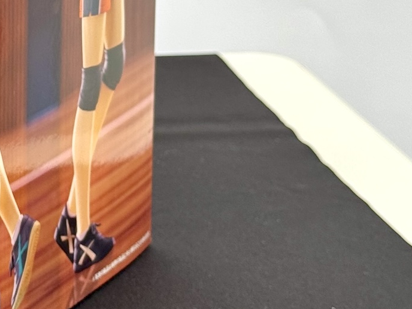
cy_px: 7
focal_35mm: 134
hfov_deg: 14.1
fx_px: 1595
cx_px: -122
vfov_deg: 11.0
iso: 50
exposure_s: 1/100
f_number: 1.78
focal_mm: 6.76
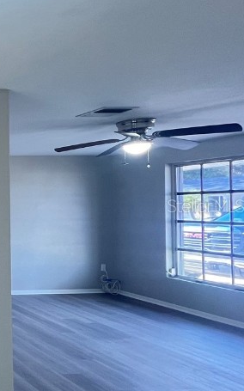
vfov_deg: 61.2
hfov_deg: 22.7
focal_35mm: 31
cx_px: -192
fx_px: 330
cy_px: 205
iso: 200
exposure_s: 1/60
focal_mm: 1.57
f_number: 1.8
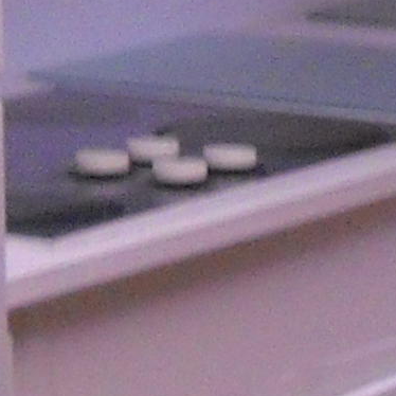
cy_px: 35
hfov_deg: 5.8
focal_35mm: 291
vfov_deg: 6.0
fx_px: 3766
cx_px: 874
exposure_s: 1/38
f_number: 3.1
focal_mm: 6.72
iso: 400
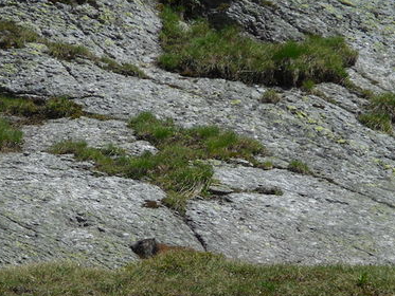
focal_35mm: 482
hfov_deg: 4.1
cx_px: 134
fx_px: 5502
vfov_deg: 3.1
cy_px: 234
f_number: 6.3
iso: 125
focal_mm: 54
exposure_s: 1/800
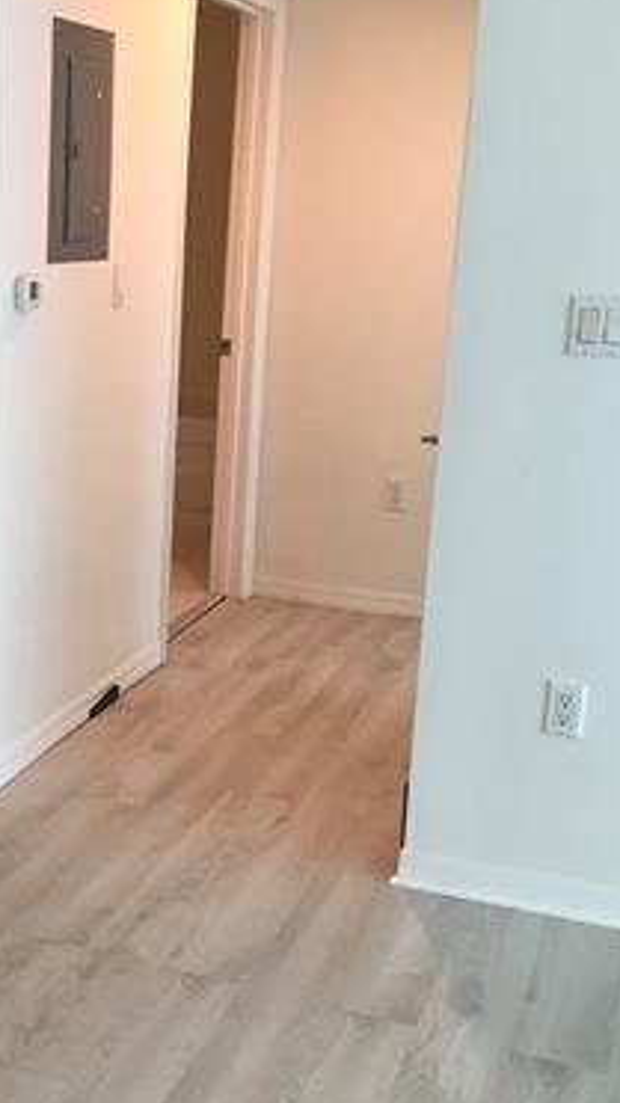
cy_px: 584
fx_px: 1492
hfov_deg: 22.7
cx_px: 18
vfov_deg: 40.6
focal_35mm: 51
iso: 50
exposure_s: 1/30
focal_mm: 4.15
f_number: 2.2
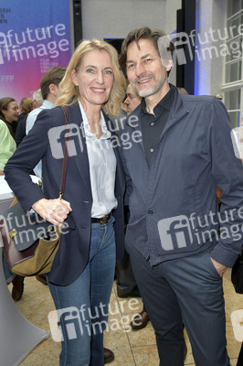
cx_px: 122
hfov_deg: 44.9
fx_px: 294
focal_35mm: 29
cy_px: 183
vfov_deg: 63.7
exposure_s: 1/160
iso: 1250
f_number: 5.6
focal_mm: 29
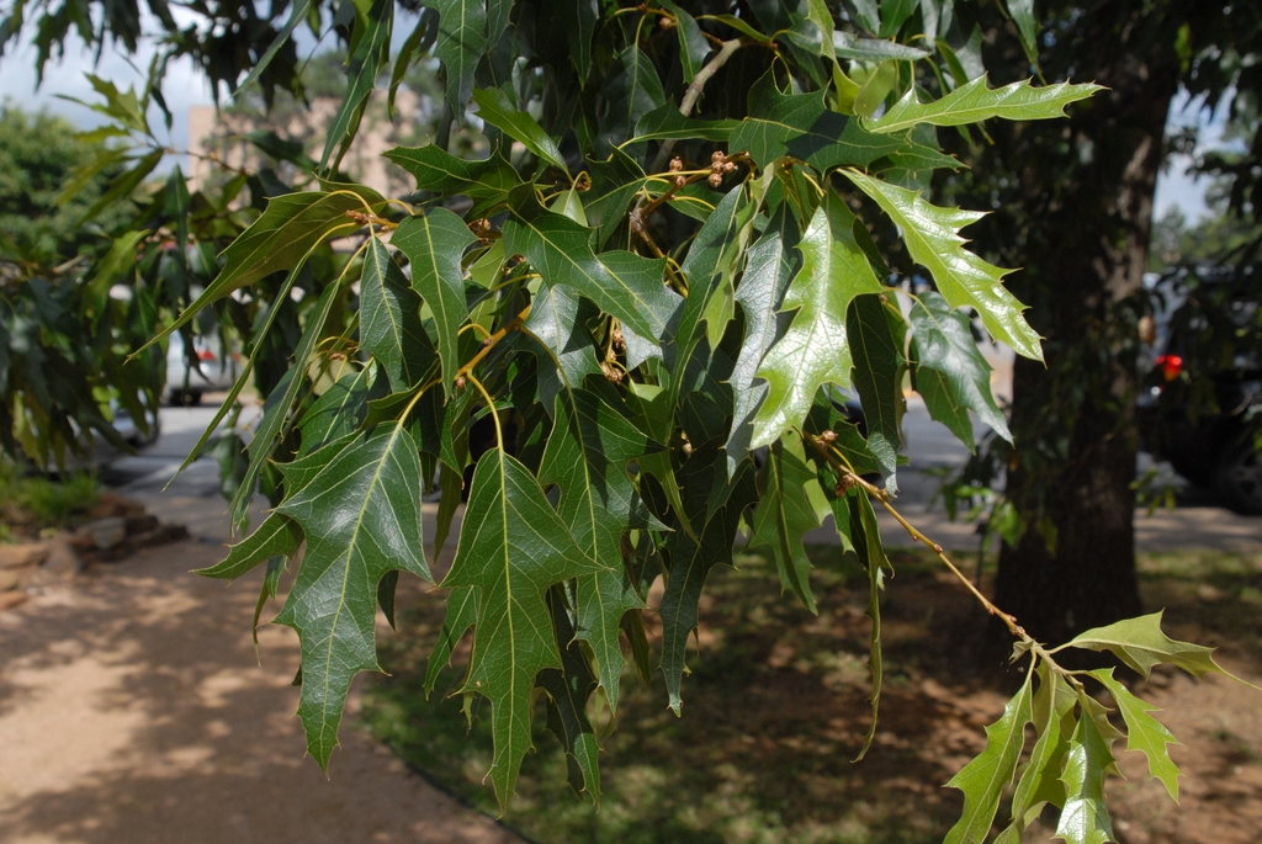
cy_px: 422
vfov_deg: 32.0
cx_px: 631
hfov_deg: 46.4
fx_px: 1474
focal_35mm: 42
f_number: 9
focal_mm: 28
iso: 400
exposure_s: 1/320
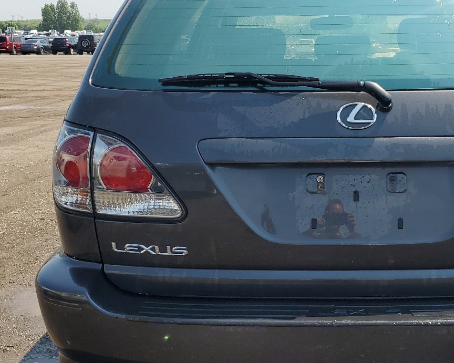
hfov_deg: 38.6
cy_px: 183
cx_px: 336
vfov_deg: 32.1
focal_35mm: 47
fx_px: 631
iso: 50
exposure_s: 1/2500
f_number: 1.5
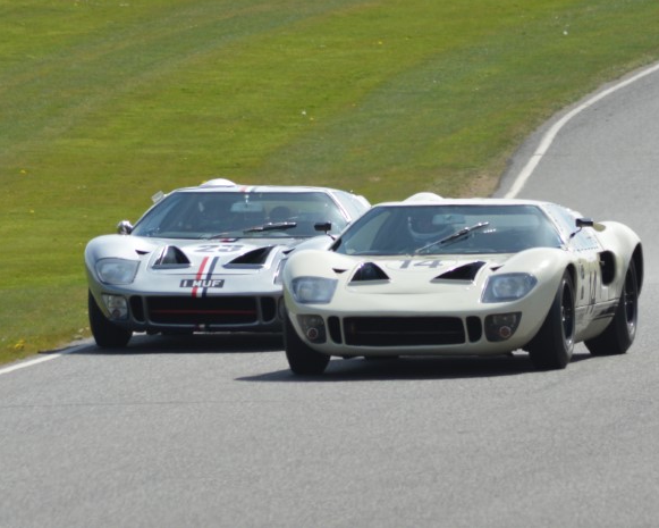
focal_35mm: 441
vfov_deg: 3.5
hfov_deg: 4.4
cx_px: 358
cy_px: 264
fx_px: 8603
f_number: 10
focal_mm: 260
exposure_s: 1/800
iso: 400
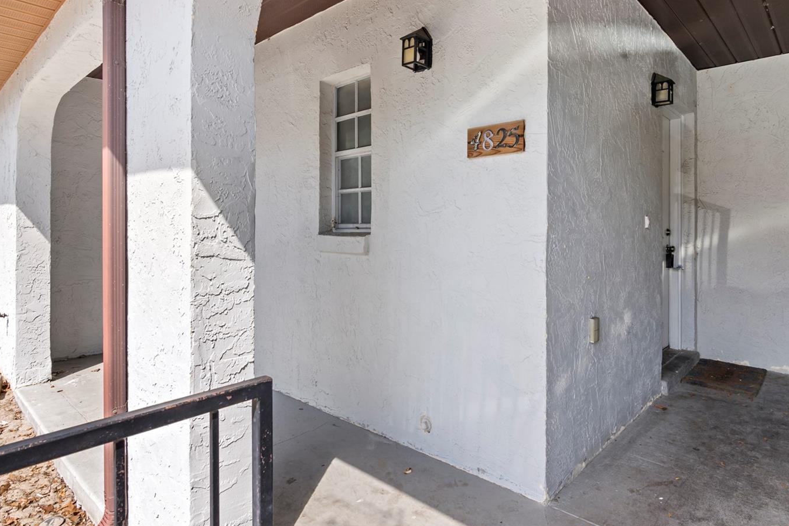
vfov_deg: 62.8
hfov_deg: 84.9
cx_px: 435
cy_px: 236
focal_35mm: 20
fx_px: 429
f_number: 9
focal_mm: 11
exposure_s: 1/25
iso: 200
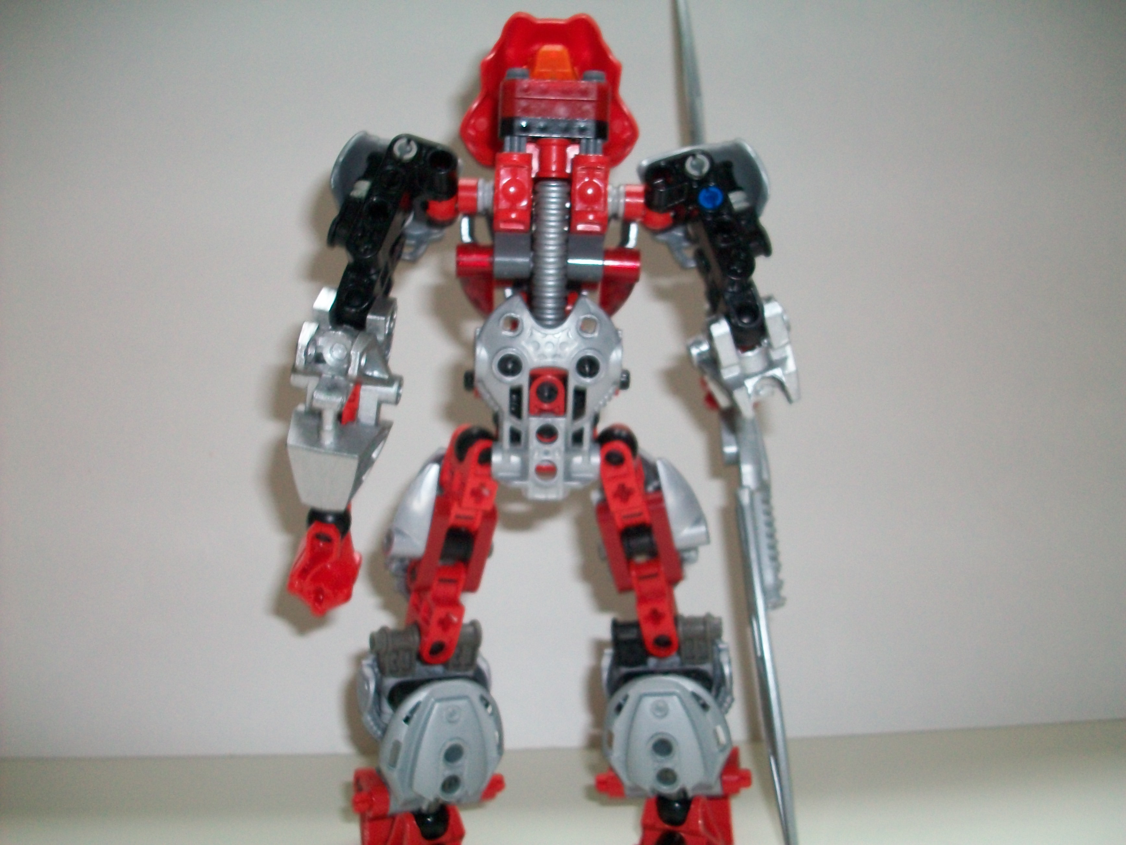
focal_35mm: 34
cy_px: 422
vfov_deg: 41.8
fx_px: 1106
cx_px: 563
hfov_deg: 54.0
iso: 120
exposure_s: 1/60
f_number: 2.8
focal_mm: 5.7
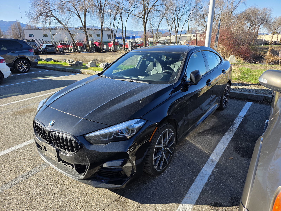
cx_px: 140
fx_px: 187
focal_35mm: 23
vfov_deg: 58.9
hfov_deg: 73.9
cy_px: 106
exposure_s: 1/2060
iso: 80
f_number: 1.7
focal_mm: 6.3
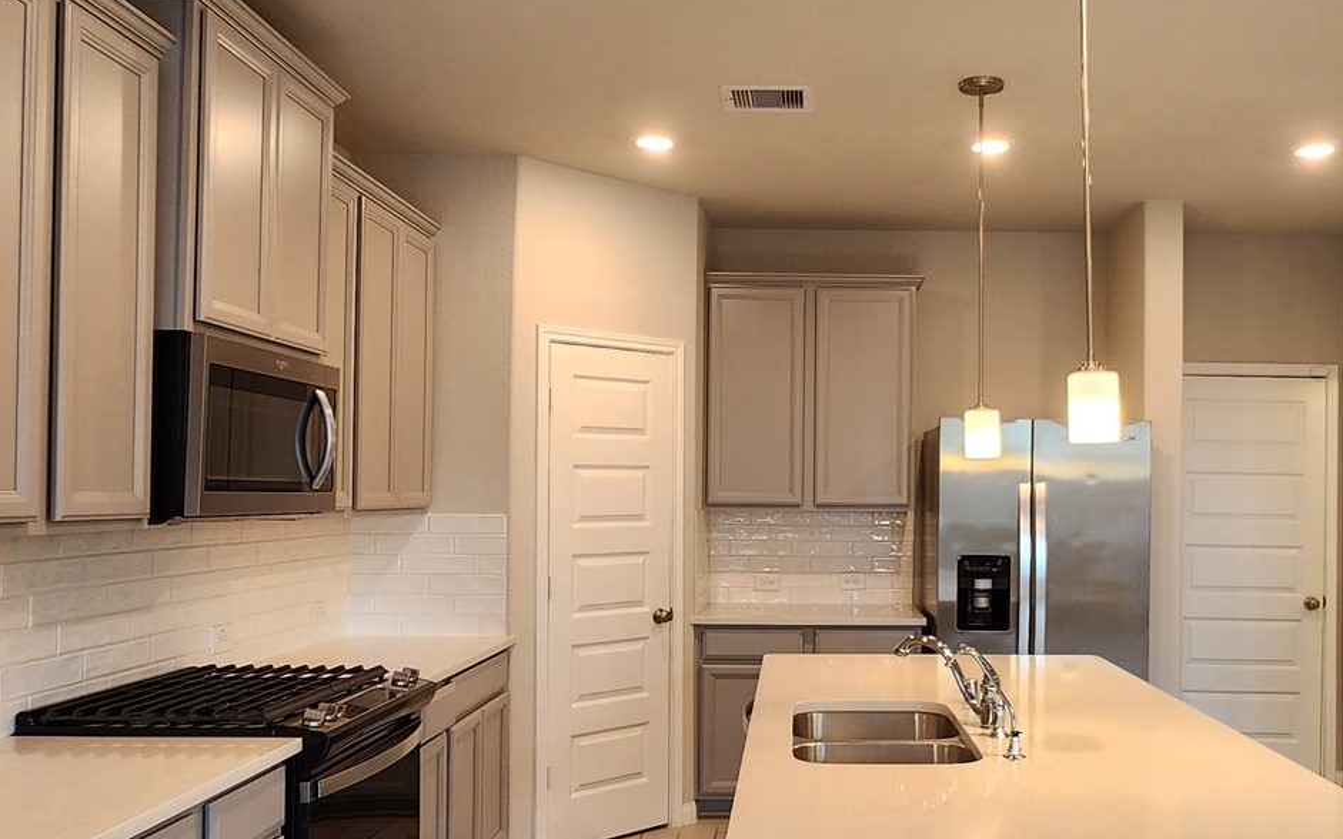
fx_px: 1098
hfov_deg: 62.2
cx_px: 821
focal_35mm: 30
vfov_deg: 41.7
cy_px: 474
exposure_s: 1/60
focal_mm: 2.2
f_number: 2.2
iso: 160
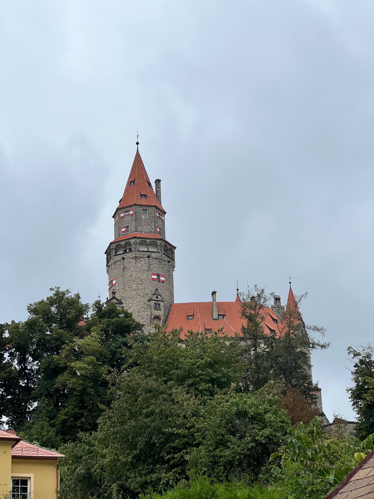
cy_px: 250
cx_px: 187
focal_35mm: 77
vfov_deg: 25.3
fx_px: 1109
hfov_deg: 19.1
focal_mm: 9
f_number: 2.8
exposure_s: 1/258
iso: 32
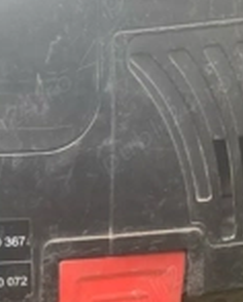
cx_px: 47
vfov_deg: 25.9
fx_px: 619
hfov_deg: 21.9
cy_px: 308
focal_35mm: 69
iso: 64
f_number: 1.8
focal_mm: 4.25
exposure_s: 1/121
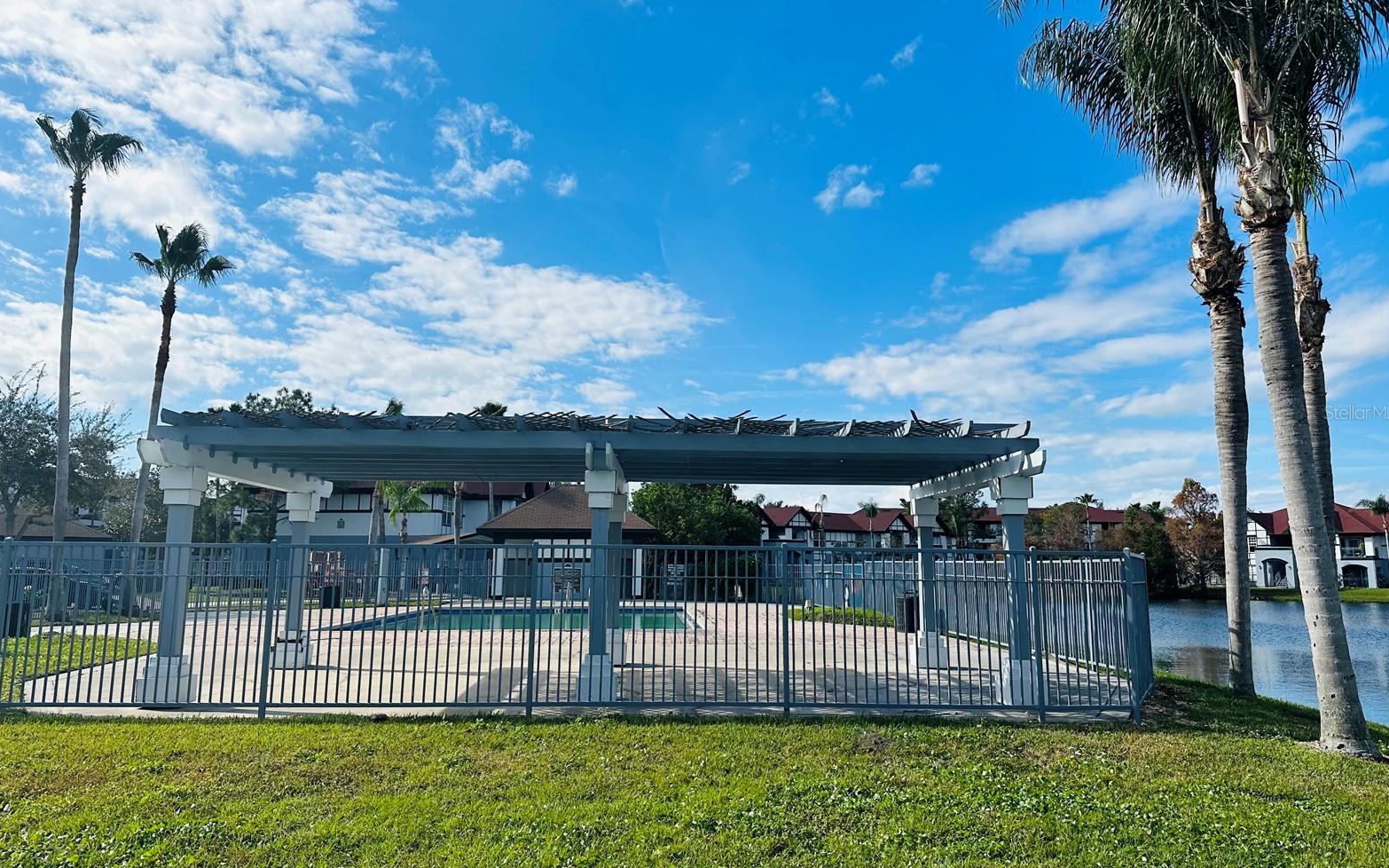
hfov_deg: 70.4
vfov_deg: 47.6
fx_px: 984
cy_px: 412
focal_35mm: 26
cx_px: 698
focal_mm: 6.86
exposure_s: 1/7576
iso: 80
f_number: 1.78
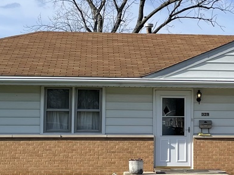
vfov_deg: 15.6
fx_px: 643
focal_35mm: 95
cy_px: 101
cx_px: 176
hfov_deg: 20.5
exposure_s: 1/3300
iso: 32
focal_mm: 4.2
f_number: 1.6
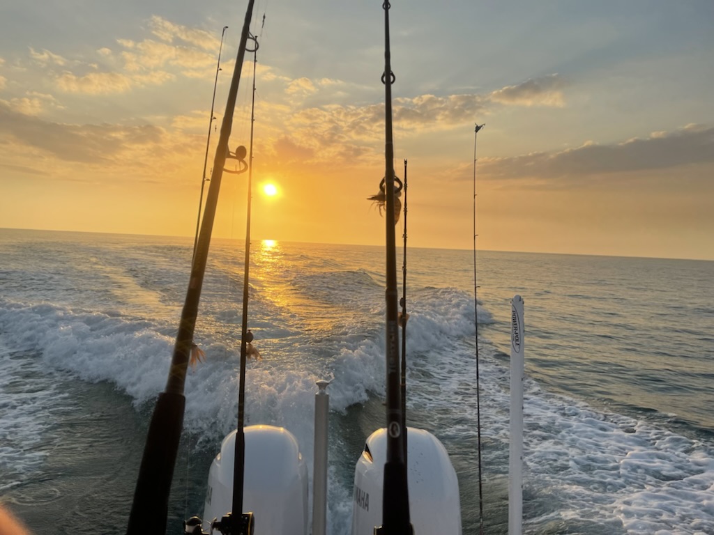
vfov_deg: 53.1
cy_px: 268
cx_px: 357
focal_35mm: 26
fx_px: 536
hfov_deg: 67.3
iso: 32
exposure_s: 1/4202
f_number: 1.6
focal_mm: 5.1
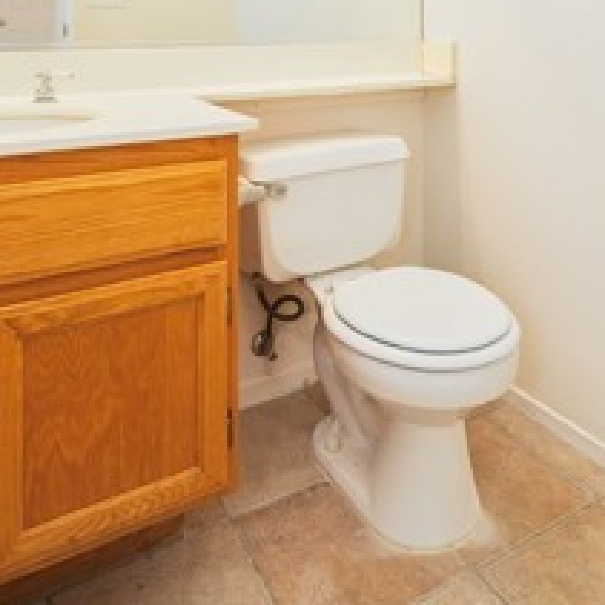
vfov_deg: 45.1
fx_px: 613
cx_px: 331
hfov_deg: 52.5
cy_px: 11
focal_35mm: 31
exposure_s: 1/50
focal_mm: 12
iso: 400
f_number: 4
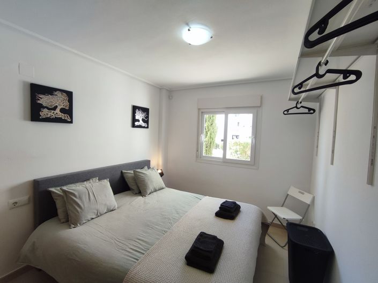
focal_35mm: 16
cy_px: 142
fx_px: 175
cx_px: 189
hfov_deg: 94.5
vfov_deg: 78.1
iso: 77
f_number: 2.2
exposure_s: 1/100
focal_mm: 1.65
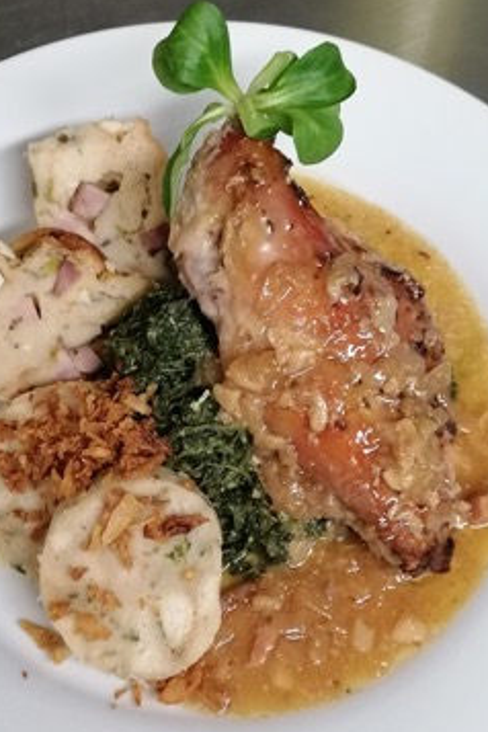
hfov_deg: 21.5
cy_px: 332
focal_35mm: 63
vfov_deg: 31.9
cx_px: 197
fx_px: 1281
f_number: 1.8
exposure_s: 1/33.3
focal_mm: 4.75
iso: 400
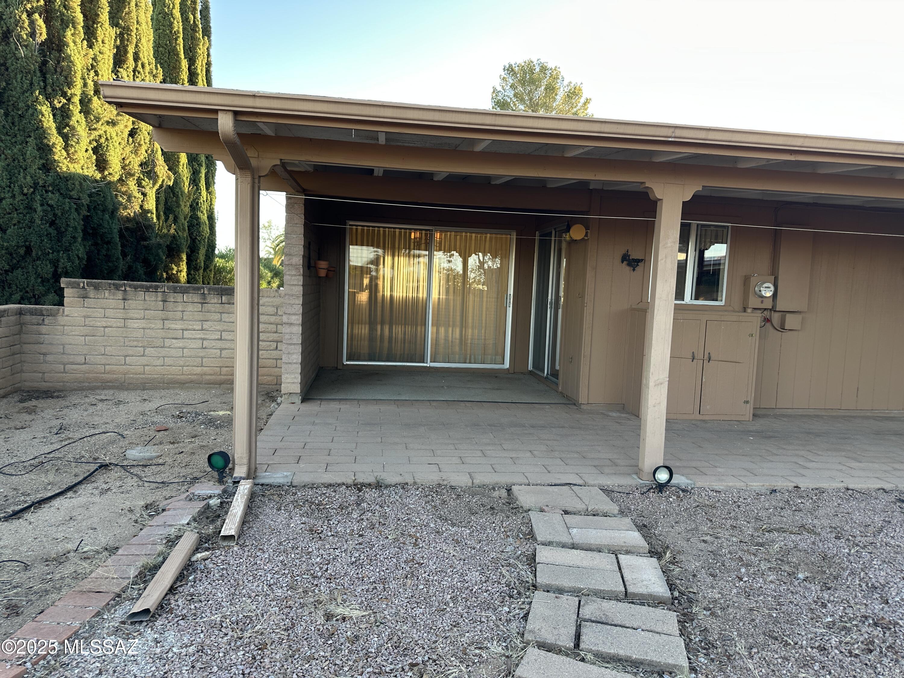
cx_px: 452
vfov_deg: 56.8
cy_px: 339
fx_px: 627
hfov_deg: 71.6
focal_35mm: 24
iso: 80
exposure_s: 1/218
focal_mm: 6.86
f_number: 1.78
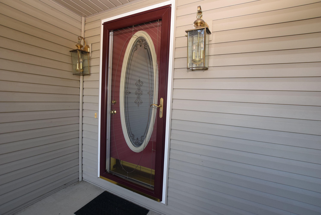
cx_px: 160
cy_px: 108
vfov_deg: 77.4
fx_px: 134
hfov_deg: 100.3
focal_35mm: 15
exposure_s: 1/125
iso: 500
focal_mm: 10
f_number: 5.6
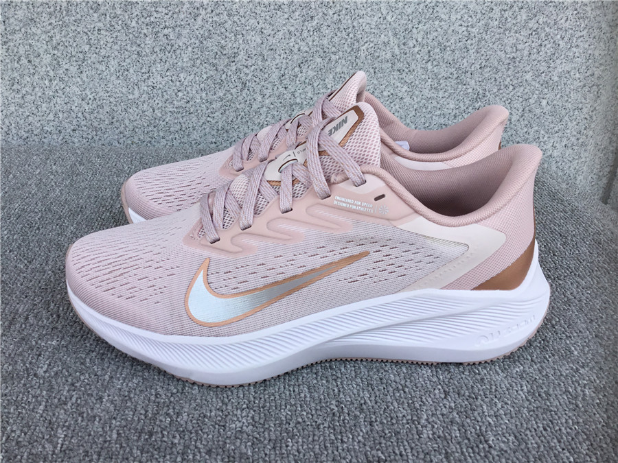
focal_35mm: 31
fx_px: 553
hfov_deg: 58.4
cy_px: 232
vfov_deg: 45.4
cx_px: 309
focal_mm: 3.3
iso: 25
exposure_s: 1/637
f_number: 2.4
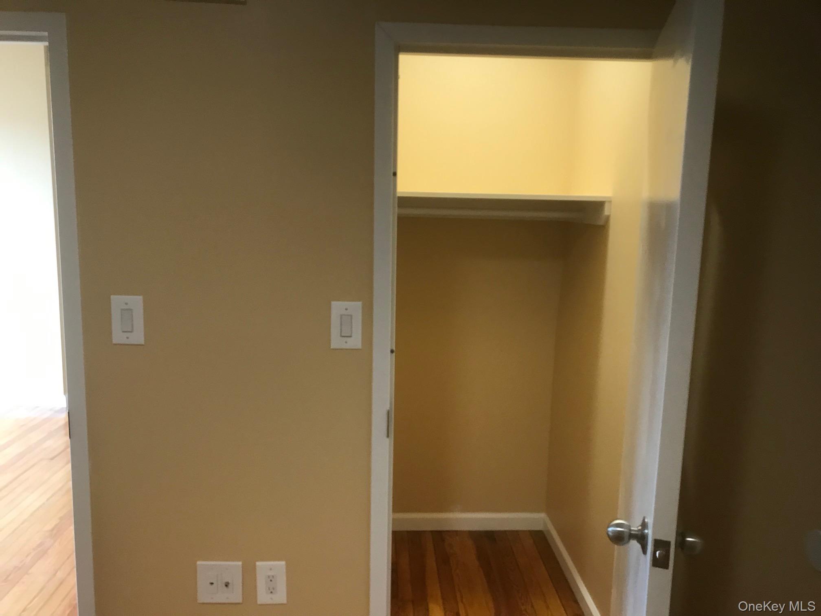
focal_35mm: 28
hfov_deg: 63.4
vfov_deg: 49.7
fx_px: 664
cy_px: 308
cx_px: 410
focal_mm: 3.99
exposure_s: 1/15
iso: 40
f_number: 1.8
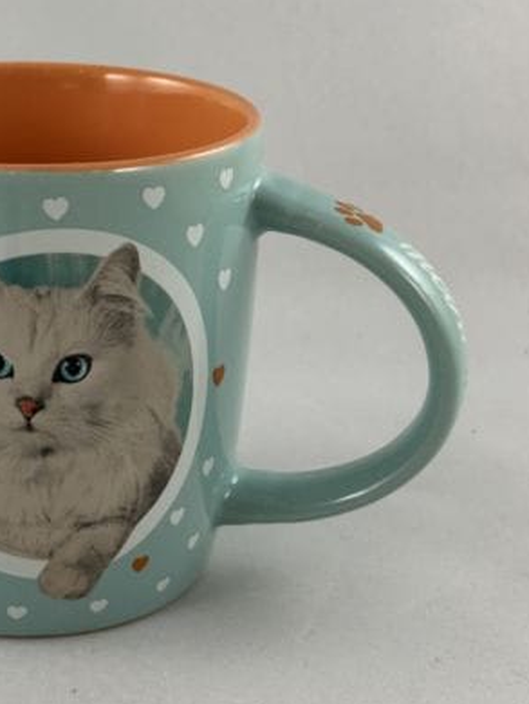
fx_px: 1669
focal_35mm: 82
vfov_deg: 23.8
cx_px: 126
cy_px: 277
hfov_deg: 17.9
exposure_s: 1/100
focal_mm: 6.86
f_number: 1.78
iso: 50
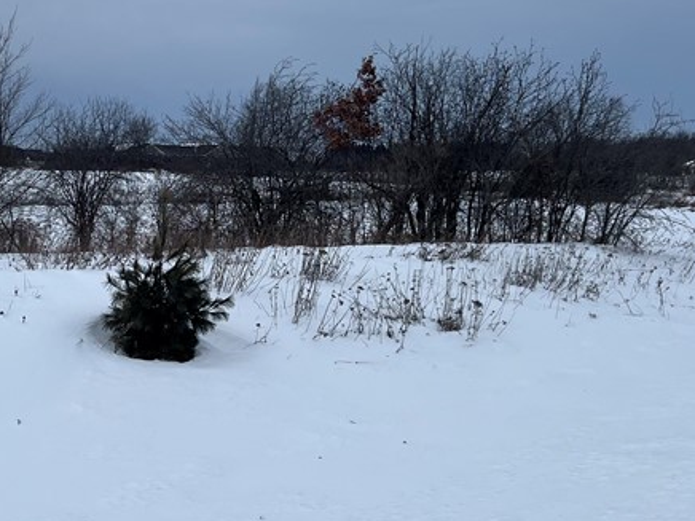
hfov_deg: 31.5
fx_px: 1225
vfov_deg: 24.0
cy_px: 247
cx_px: 249
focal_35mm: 61
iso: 50
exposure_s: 1/4115
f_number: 1.5
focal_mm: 5.7
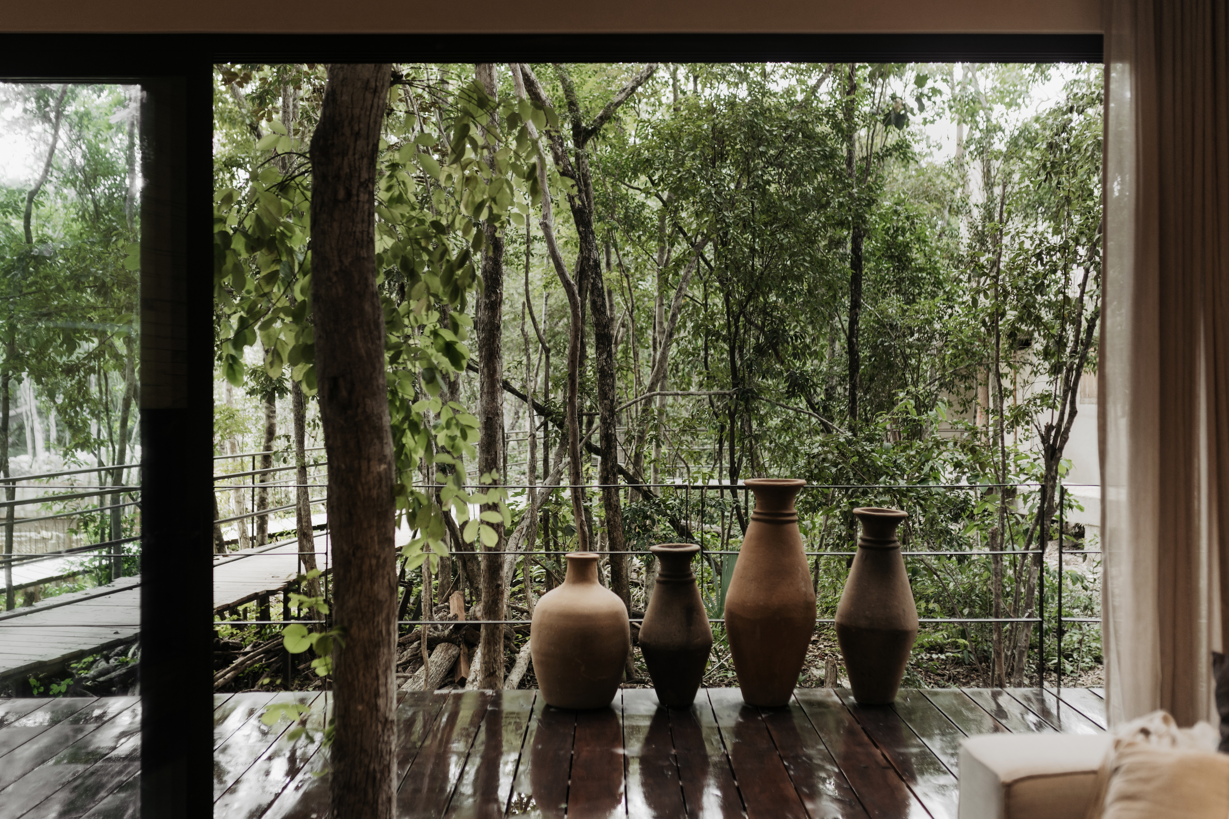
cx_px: 553
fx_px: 1365
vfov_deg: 33.4
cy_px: 416
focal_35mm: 40
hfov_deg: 48.4
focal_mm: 35
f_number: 2.2
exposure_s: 1/160
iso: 320
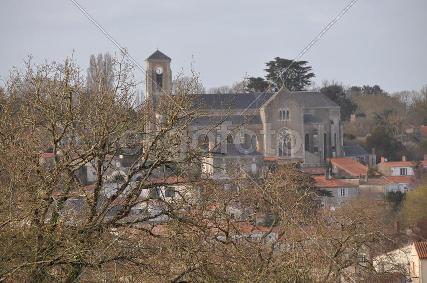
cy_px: 142
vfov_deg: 5.4
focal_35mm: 255
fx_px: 3020
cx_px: 214
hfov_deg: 8.1
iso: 640
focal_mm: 170
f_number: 7.1
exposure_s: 1/800
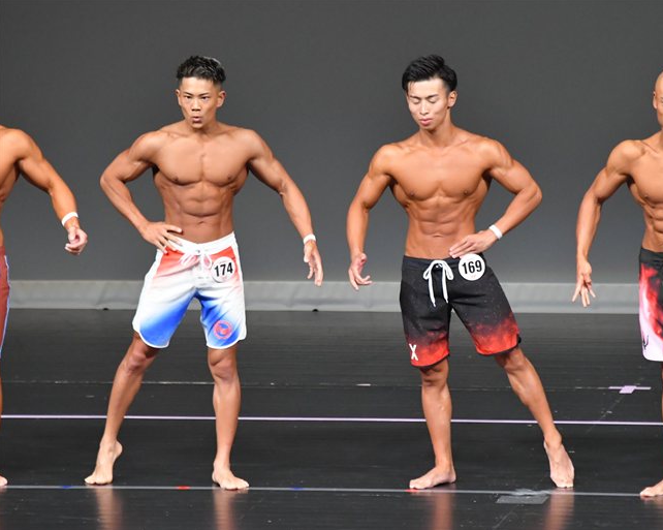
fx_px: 7669
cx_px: 397
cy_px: 264
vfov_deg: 4.0
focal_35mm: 391
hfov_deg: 5.0
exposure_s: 1/400
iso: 5000
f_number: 5.6
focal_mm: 230
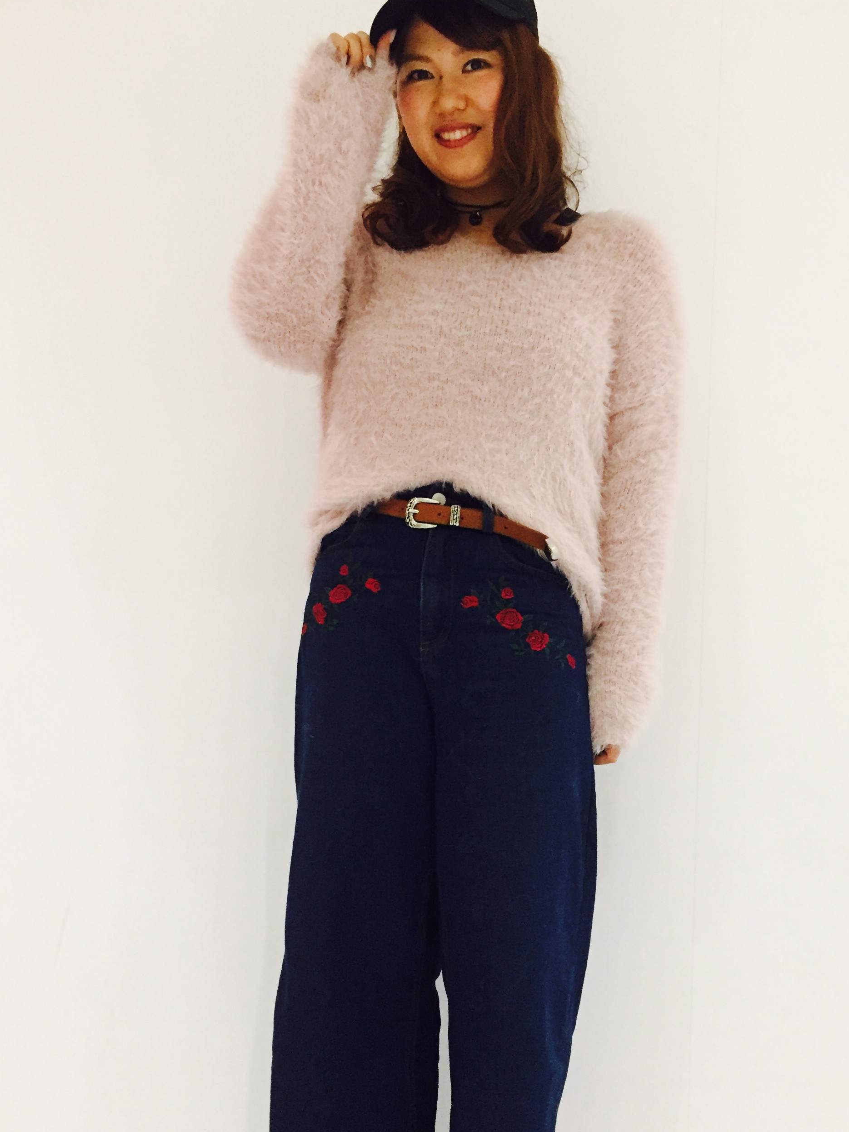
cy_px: 678
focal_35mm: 38
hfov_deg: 37.5
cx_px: 527
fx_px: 1243
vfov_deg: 48.7
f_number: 2.2
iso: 200
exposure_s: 1/30
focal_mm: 4.15
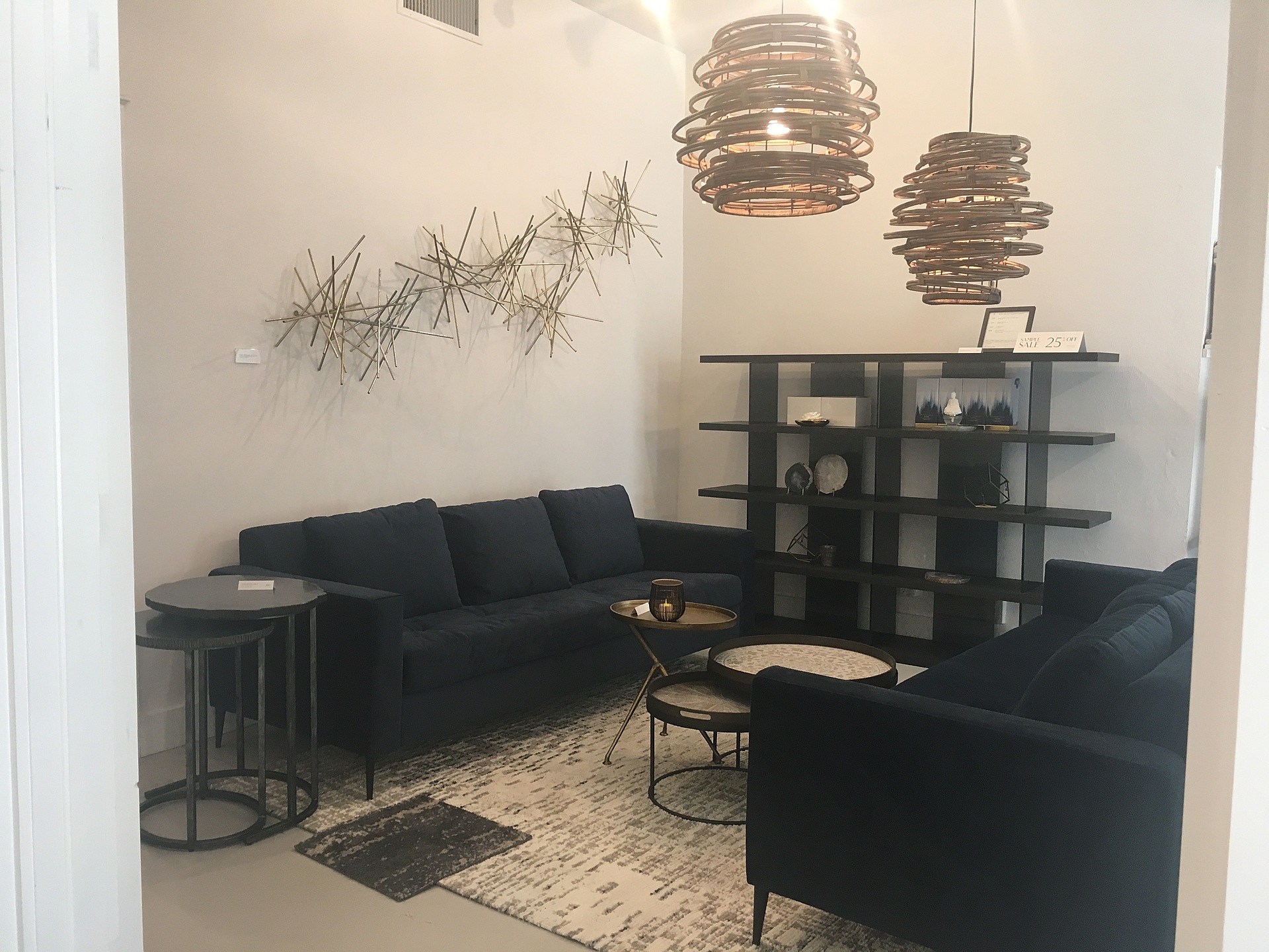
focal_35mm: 29
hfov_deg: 61.7
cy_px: 476
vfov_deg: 48.2
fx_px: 1063
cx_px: 634
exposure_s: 1/30
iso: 80
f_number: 2.2
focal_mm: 4.15
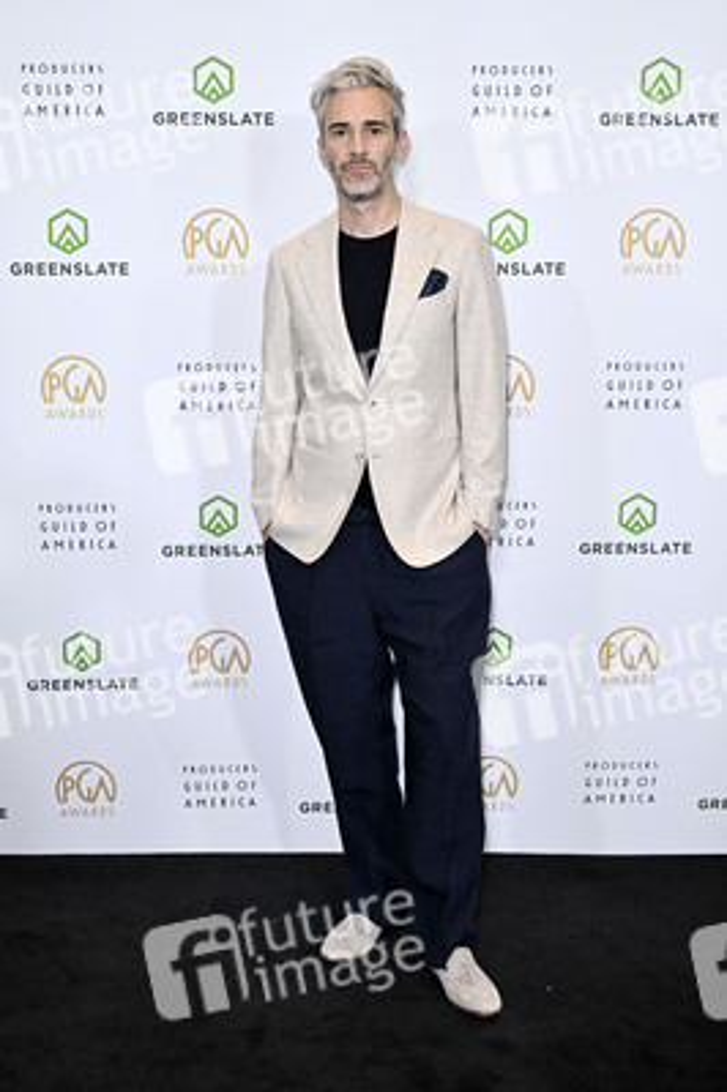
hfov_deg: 32.6
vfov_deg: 47.4
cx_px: 364
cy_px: 546
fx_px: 1244
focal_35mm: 41
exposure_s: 1/320
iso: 2000
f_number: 5.6
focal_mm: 41
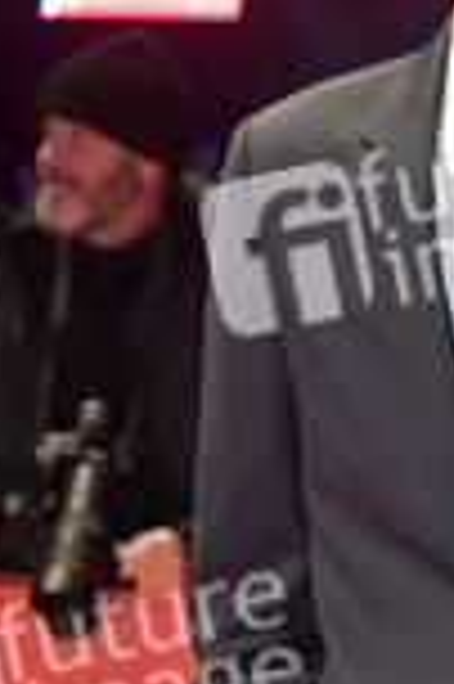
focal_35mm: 197
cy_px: 454
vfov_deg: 10.4
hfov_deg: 6.9
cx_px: 562
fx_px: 3735
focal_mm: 75
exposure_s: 1/200
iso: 2000
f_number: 5.6
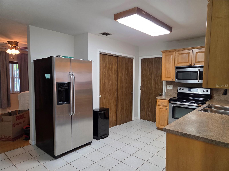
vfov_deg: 58.9
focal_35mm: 23
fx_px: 152
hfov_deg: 73.9
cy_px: 86
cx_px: 114
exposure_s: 1/120
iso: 250
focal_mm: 5.4
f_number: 1.8
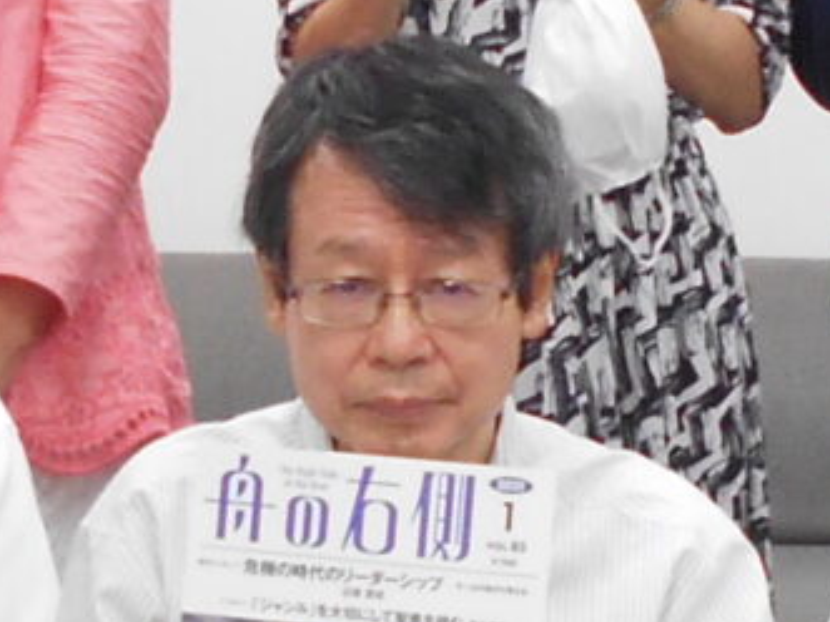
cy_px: 416
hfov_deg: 9.8
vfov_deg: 7.4
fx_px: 4818
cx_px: 544
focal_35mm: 201
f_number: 3.2
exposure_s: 1/30
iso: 160
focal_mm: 4.6
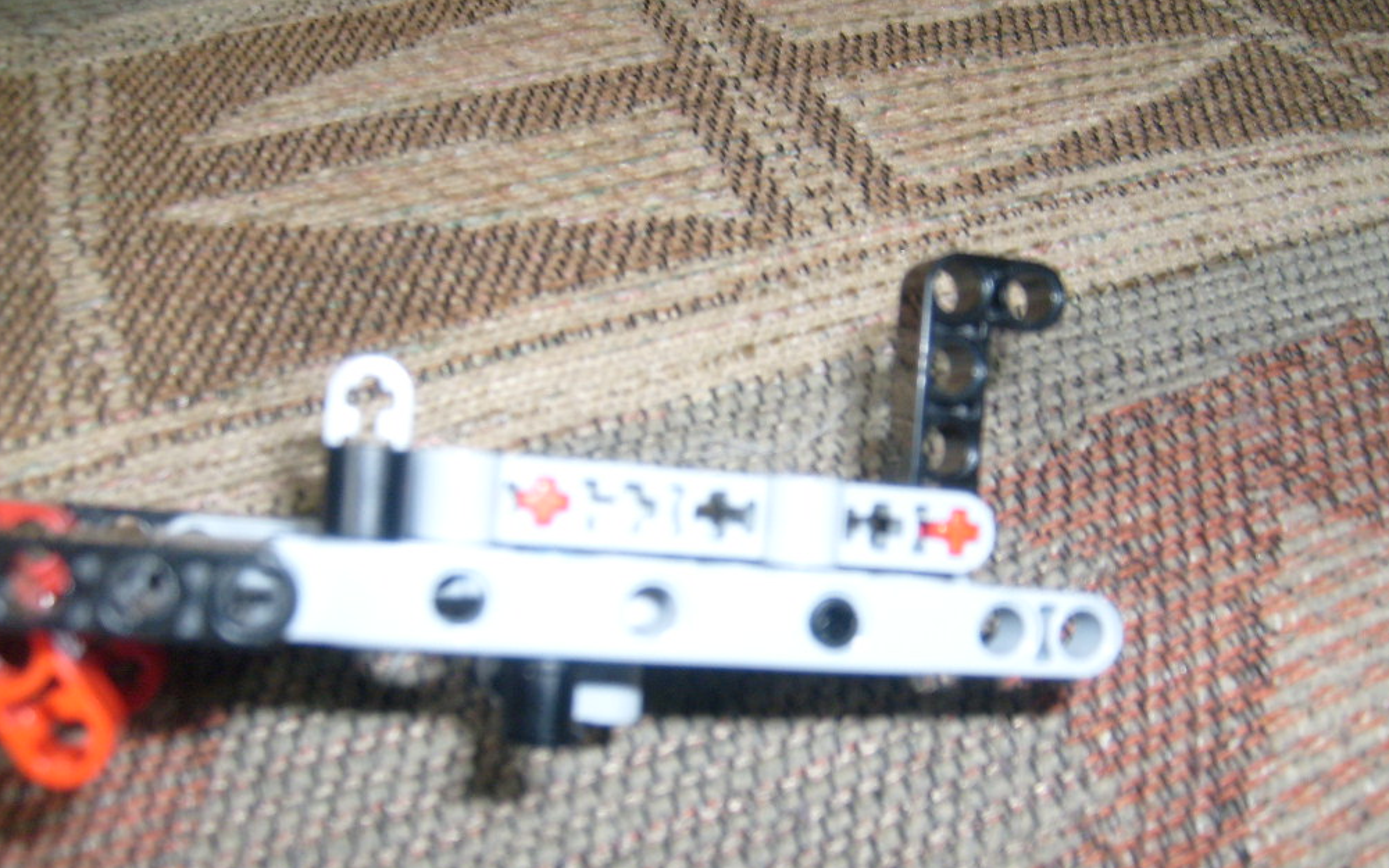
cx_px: 699
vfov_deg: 33.5
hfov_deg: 51.5
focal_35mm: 38
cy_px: 519
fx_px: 1438
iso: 100
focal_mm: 5.8
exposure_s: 1/45
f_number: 2.8
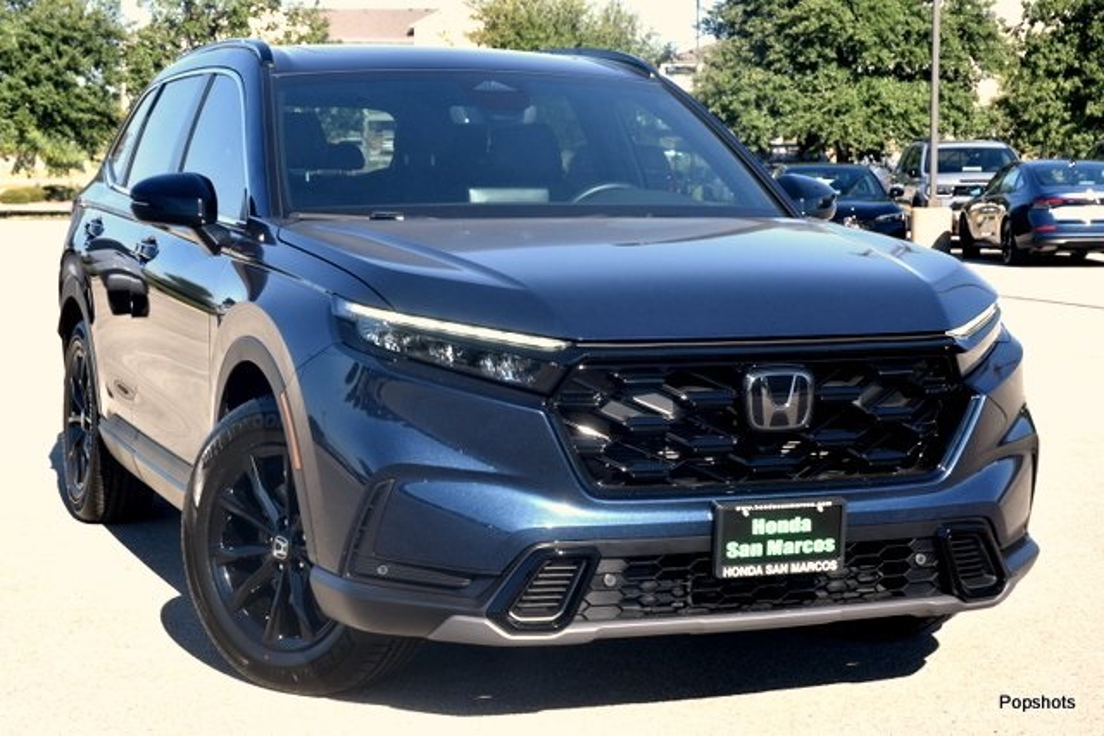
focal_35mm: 72
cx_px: 552
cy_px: 368
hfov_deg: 28.1
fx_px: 2208
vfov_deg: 18.9
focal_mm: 48
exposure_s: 1/250
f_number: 8
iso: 200
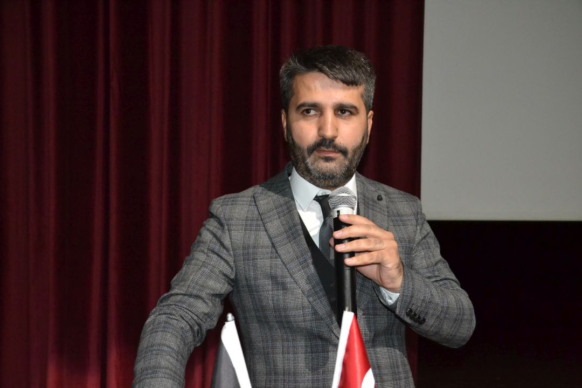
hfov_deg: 49.6
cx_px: 291
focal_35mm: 39
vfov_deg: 34.2
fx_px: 630
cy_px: 194
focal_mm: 26
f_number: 3.8
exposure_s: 1/60
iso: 3200
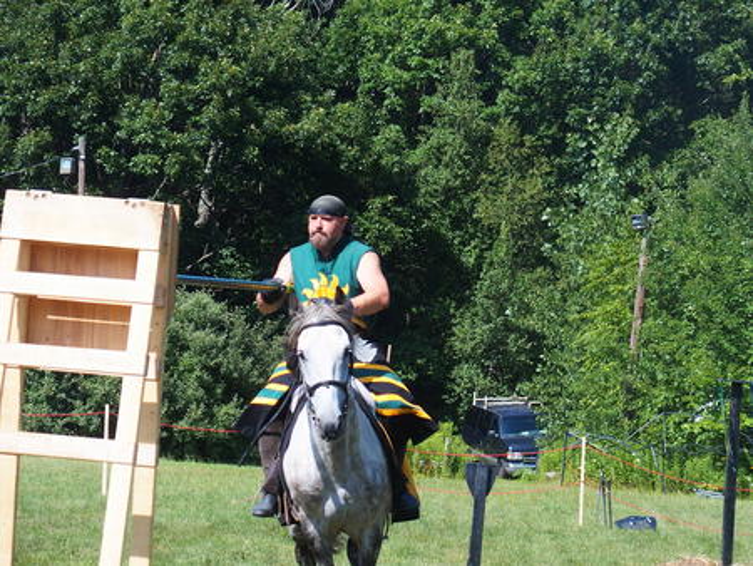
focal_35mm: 150
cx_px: 376
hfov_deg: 13.2
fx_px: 3265
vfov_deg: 9.9
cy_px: 283
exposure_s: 1/800
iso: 100
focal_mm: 31.8
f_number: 3.5
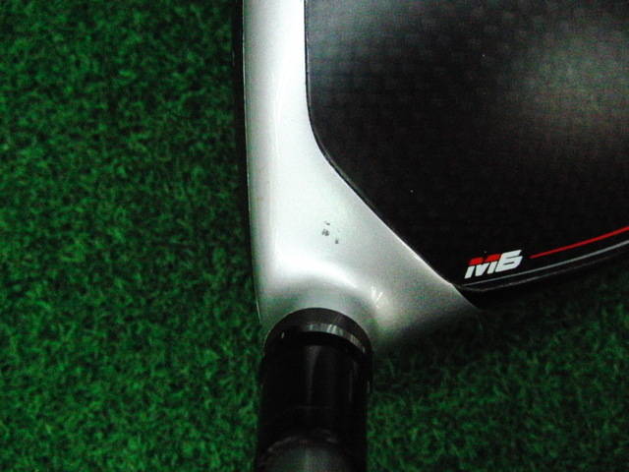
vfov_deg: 38.7
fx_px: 672
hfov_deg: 50.1
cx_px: 314
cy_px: 236
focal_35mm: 37
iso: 3200
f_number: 3.6
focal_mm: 6.42
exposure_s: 1/640
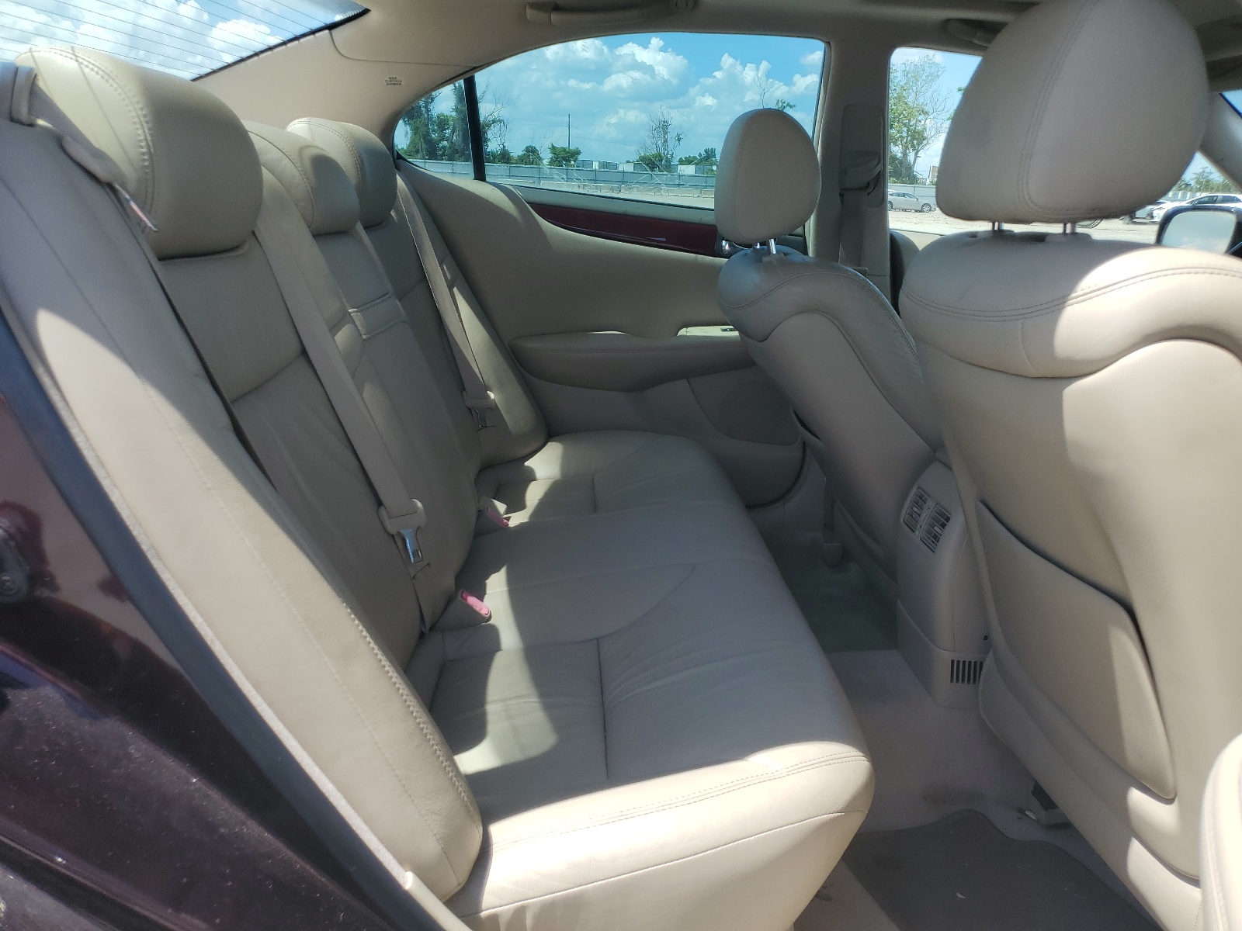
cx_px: 621
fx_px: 933
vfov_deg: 53.1
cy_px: 466
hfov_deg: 67.3
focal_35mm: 26
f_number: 1.5
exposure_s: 1/1429
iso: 50
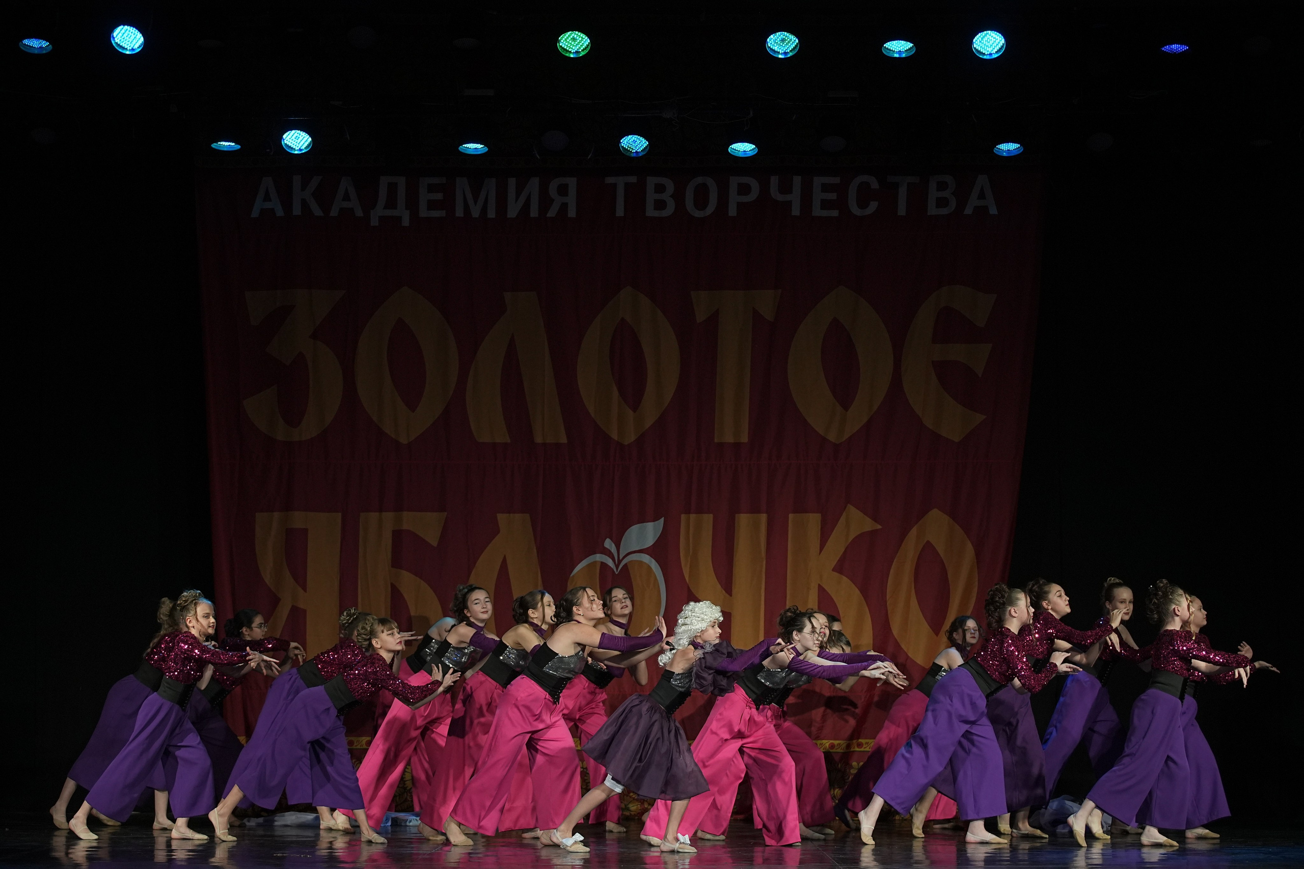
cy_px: 434
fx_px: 3296
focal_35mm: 91
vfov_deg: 15.0
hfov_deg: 22.4
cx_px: 652
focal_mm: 91
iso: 2000
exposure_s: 1/400
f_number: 4
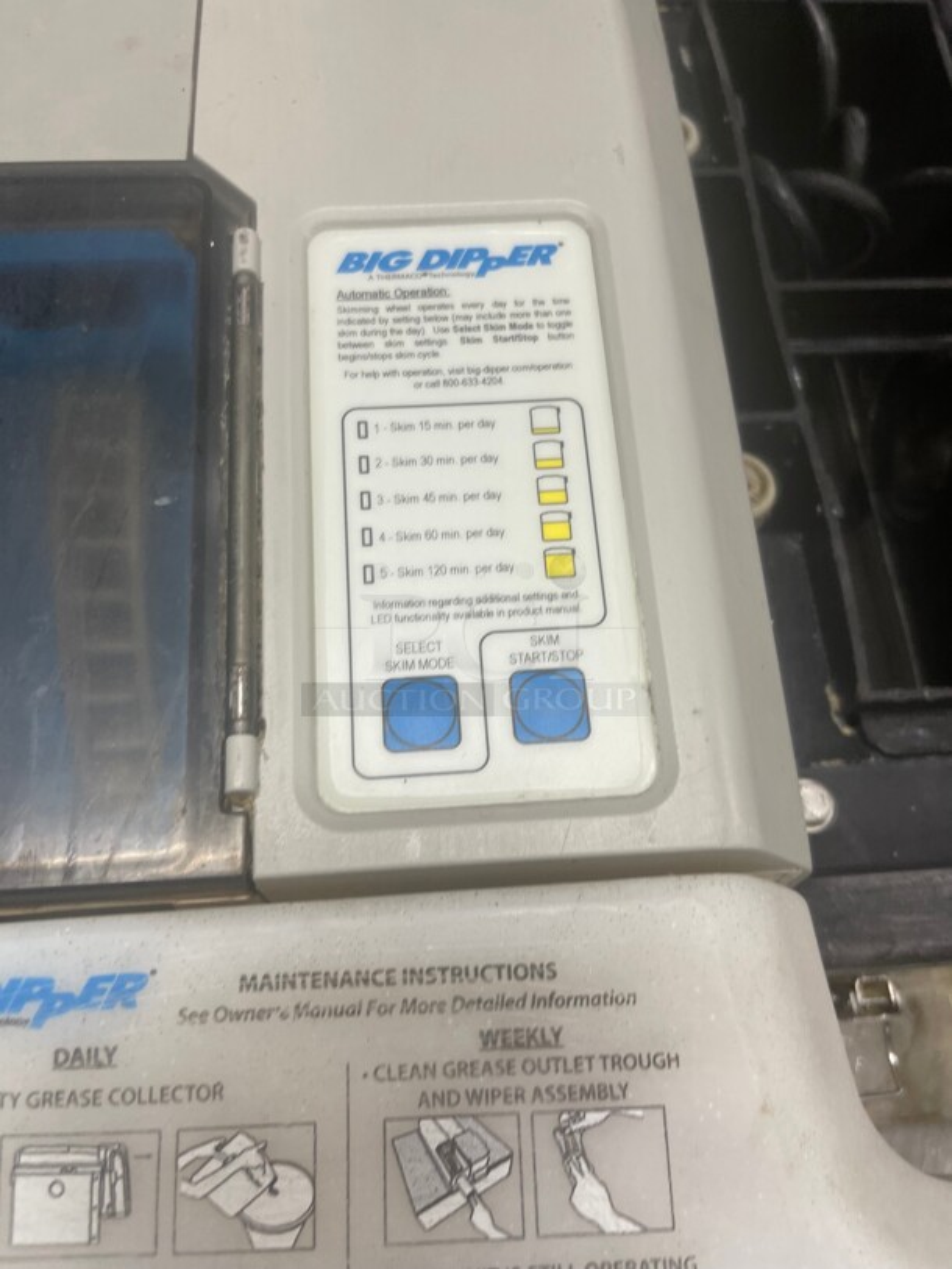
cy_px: 634
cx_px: 476
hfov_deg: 53.1
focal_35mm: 26
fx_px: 953
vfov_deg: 67.3
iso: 100
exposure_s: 1/120
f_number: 1.6
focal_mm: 5.1
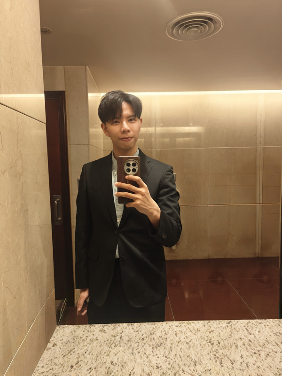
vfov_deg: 73.9
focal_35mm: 23
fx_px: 250
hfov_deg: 58.9
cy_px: 188
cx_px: 141
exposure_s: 1/120
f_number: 1.6
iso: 800
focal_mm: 6.06
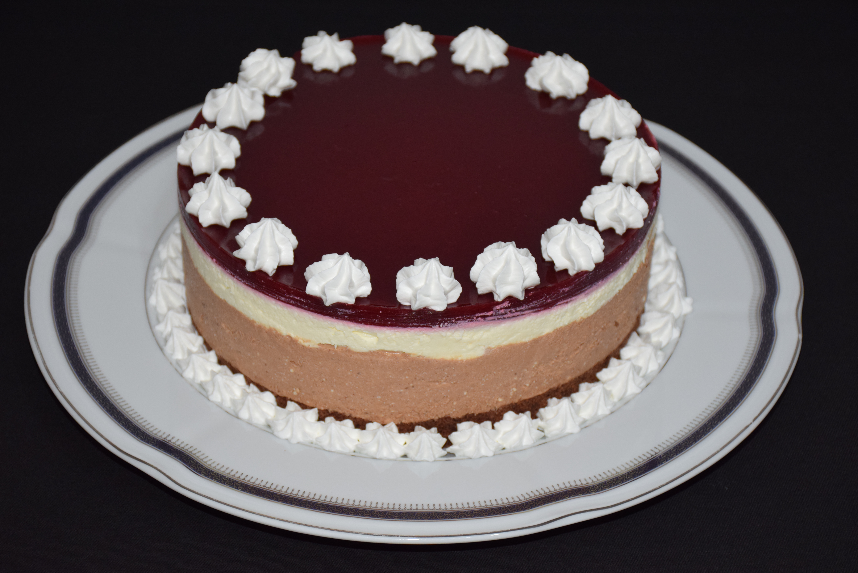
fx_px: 2145
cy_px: 286
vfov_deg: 15.2
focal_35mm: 90
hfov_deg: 22.6
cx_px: 429
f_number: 5
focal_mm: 60
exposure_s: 1/100
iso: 800
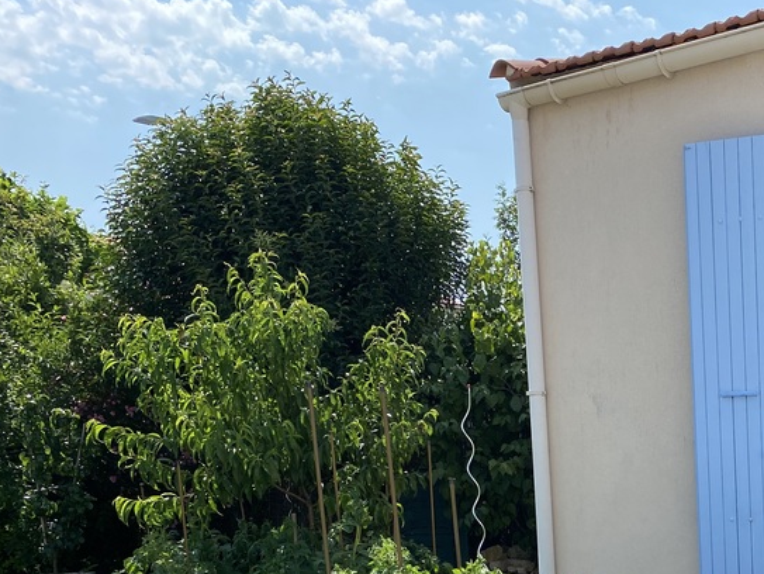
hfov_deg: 36.0
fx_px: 1082
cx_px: 719
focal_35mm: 49
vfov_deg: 28.5
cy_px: 526
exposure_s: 1/1898
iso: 32
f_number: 1.8
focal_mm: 4.25
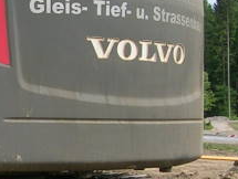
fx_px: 895
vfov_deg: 11.4
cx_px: -58
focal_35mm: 130
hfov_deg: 14.6
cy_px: 122
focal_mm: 5.4
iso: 50
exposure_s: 1/291
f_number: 4.8
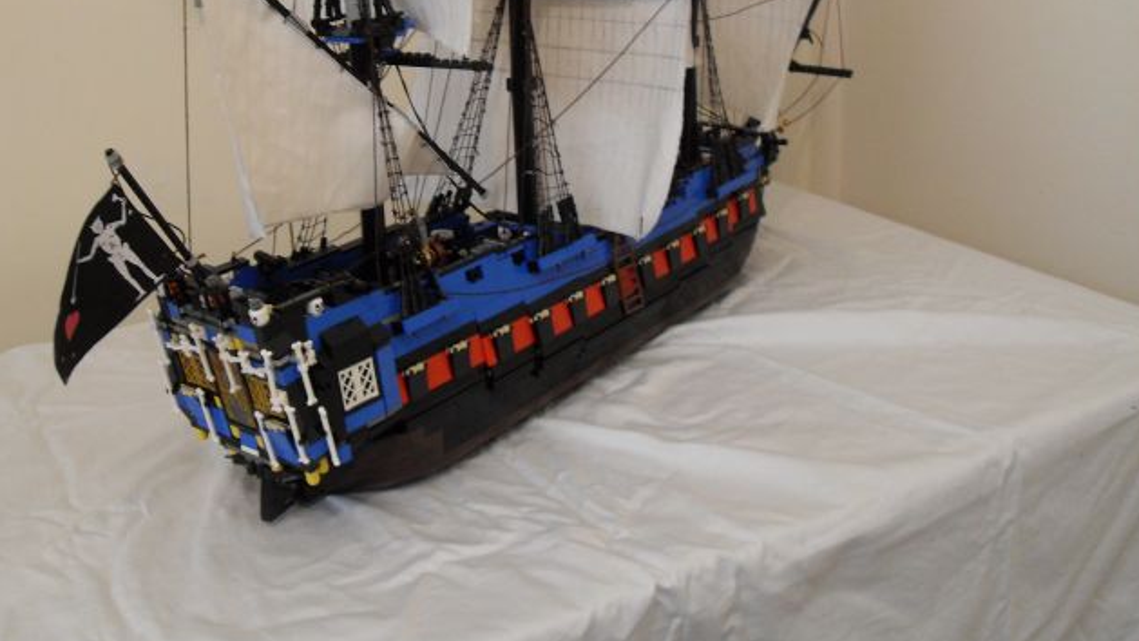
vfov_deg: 28.9
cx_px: 576
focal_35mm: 41
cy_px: 223
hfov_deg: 49.4
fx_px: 1238
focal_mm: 6.3
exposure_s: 1/15
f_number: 2.8
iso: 200
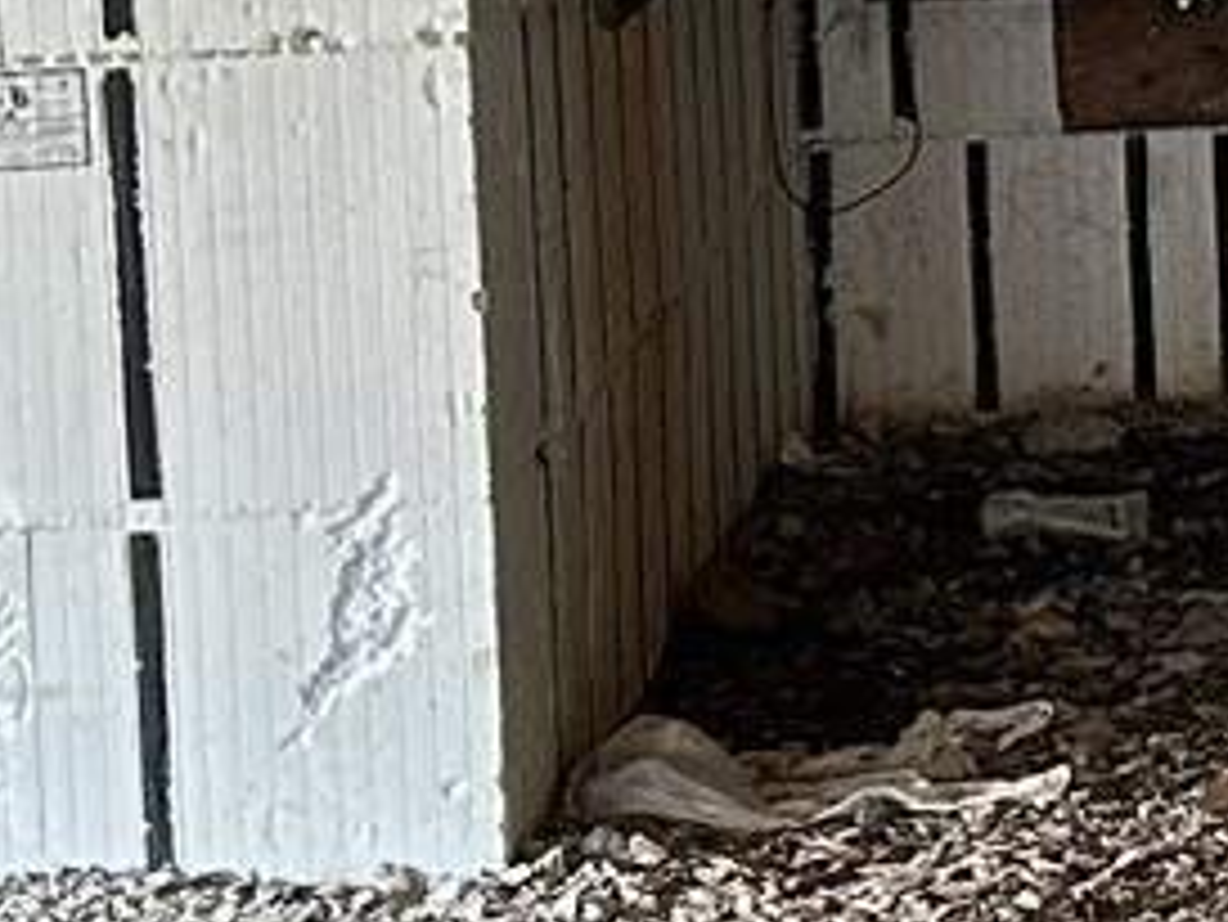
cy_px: -328
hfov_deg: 10.2
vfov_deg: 8.1
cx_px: 2335
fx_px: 6388
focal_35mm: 180
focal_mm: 6.86
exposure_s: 1/62
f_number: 1.78
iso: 250
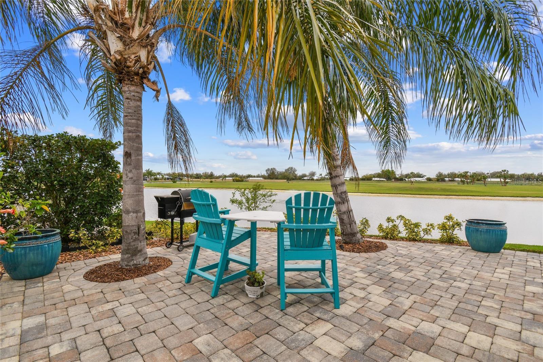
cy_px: 181
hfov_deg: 100.4
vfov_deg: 77.3
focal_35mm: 15
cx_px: 272
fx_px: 226
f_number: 7.1
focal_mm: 10
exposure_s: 1/100
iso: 100
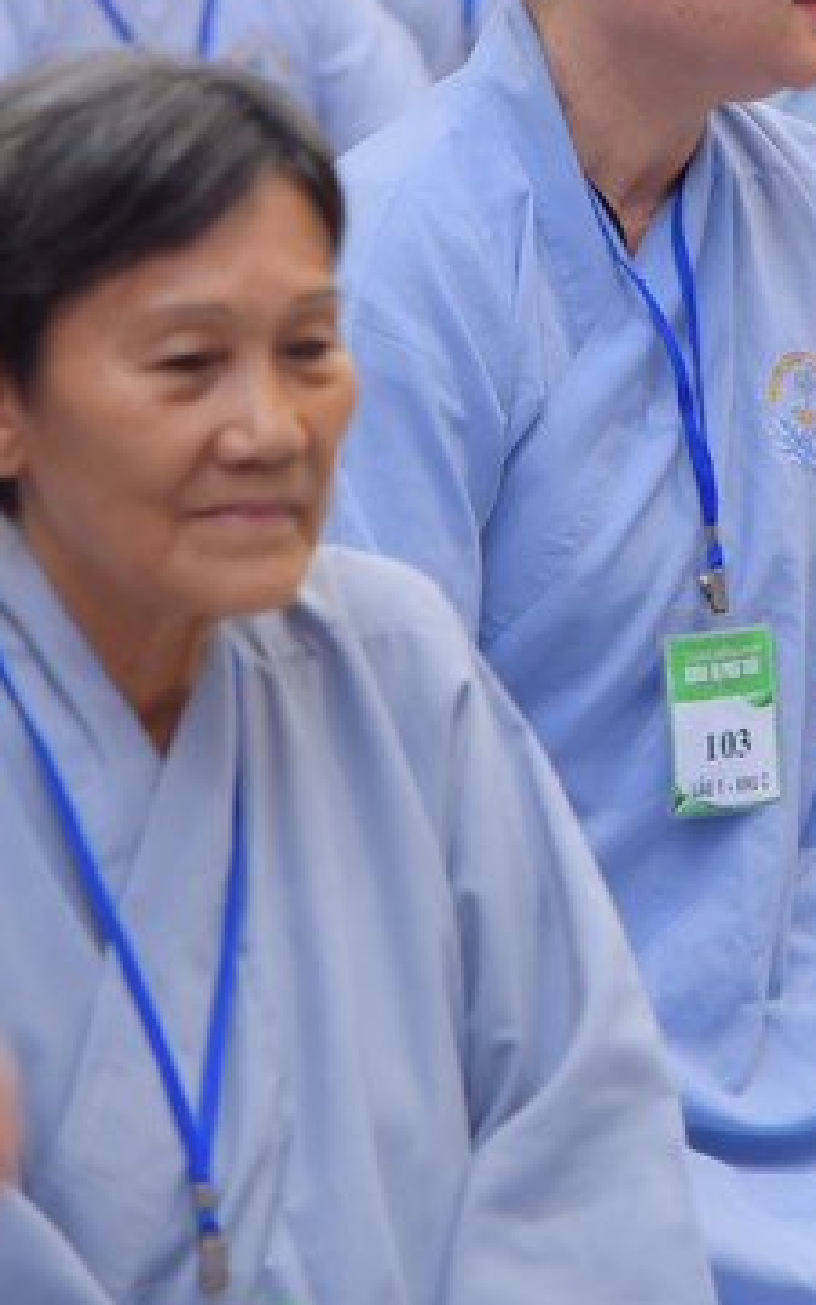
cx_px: 727
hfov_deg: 5.9
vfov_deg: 9.5
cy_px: 312
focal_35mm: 221
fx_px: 7864
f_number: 4.5
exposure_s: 1/100
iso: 1000
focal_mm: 120
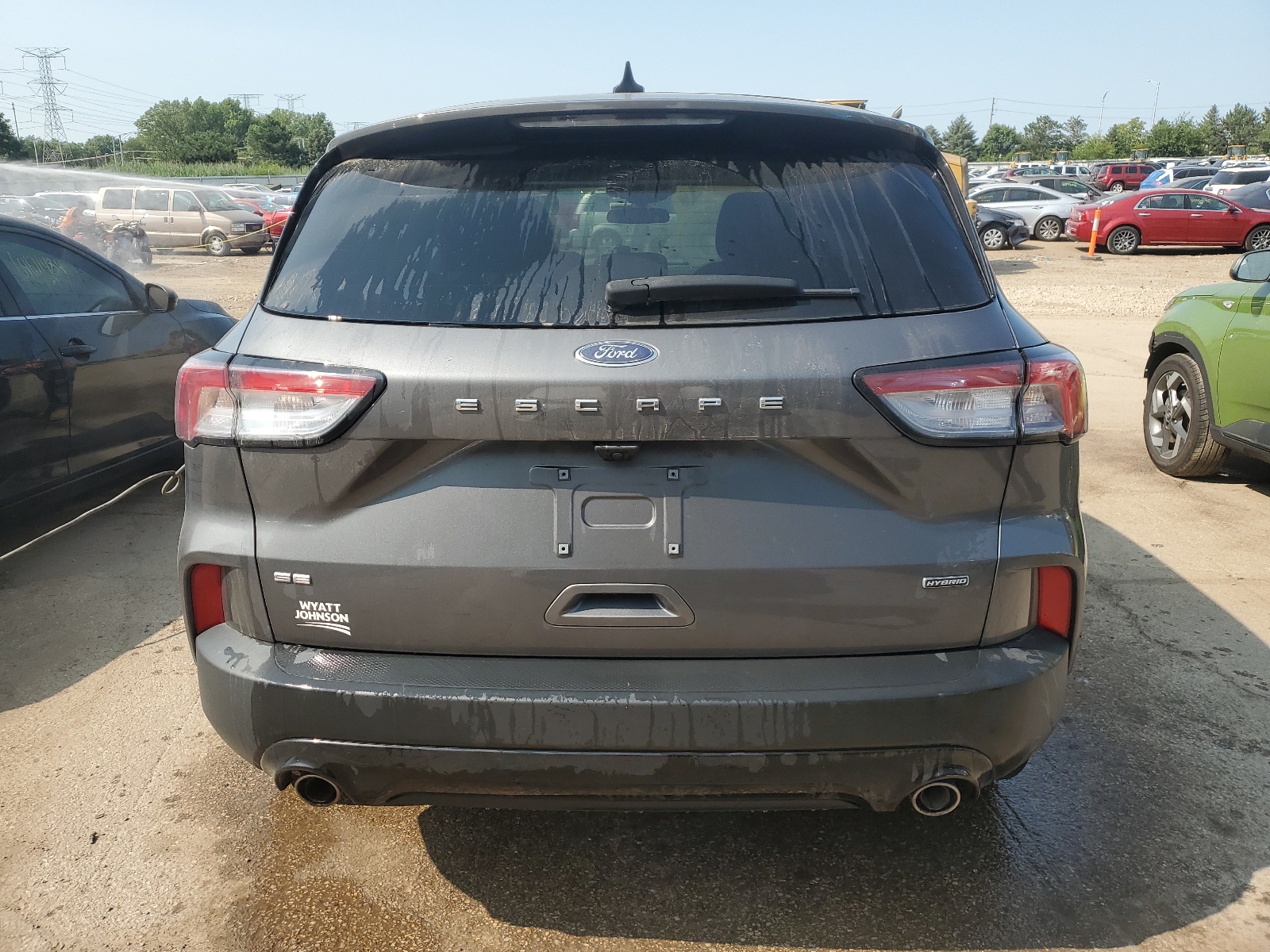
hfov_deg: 67.3
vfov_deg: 53.1
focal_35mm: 26
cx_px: 635
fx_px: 954
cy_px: 476
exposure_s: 1/2000
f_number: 1.5
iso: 50
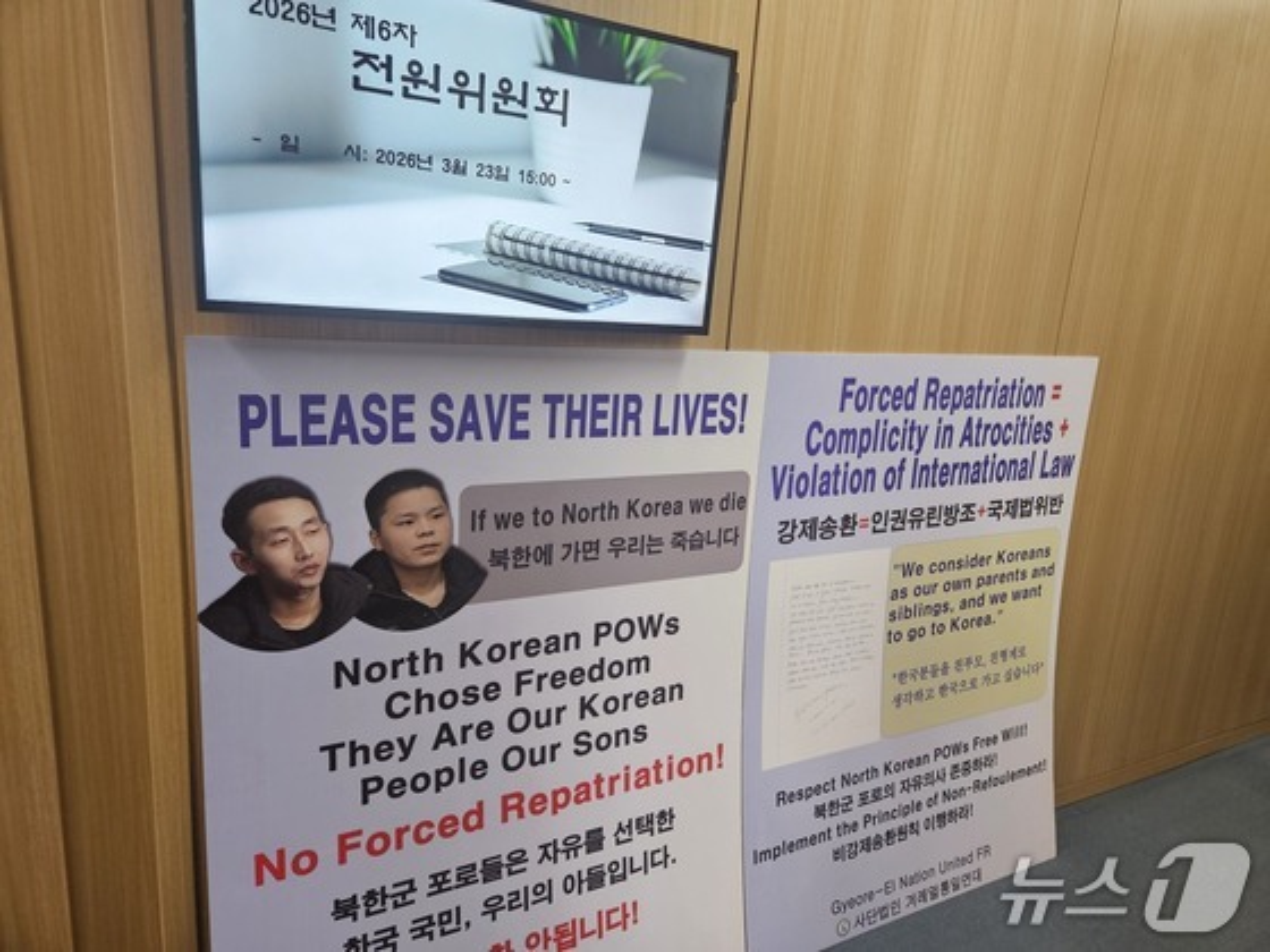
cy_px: 476
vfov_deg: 58.9
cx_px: 635
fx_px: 844
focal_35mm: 23
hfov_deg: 73.9
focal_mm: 5.4
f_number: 1.8
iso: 320
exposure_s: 1/120
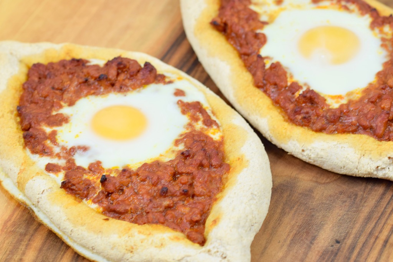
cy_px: 131
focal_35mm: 158
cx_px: 196
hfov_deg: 13.0
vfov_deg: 8.7
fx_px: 1719
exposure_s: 1/20
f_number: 8
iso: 200
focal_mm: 105
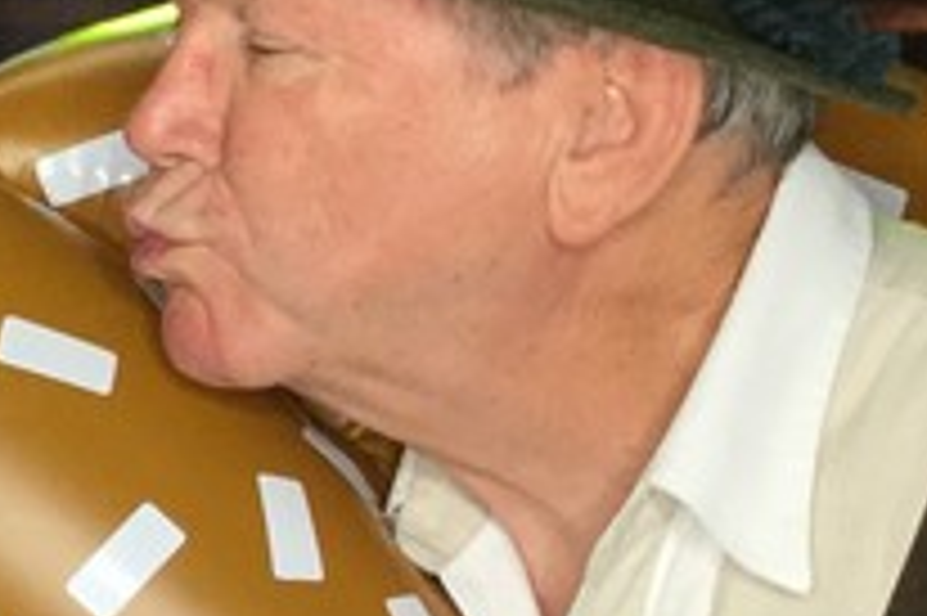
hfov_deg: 14.4
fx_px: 3628
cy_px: 686
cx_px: 32
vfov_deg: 9.6
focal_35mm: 141
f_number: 2.4
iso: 32
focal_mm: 3.3
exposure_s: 1/30
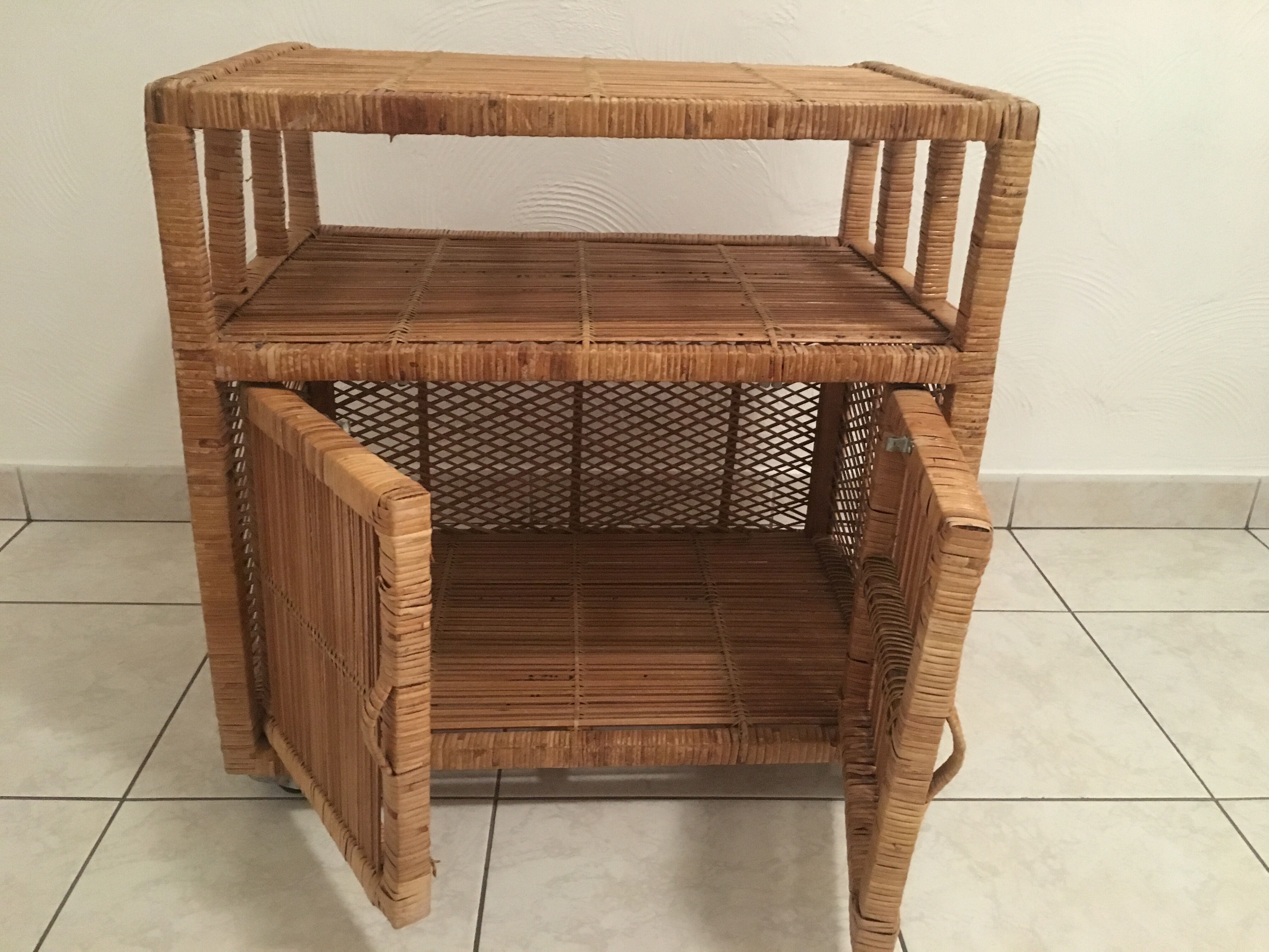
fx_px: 1063
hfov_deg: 61.7
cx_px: 634
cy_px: 476
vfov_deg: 48.2
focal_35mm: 29
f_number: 2.2
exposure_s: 1/17
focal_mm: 4.15
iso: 320
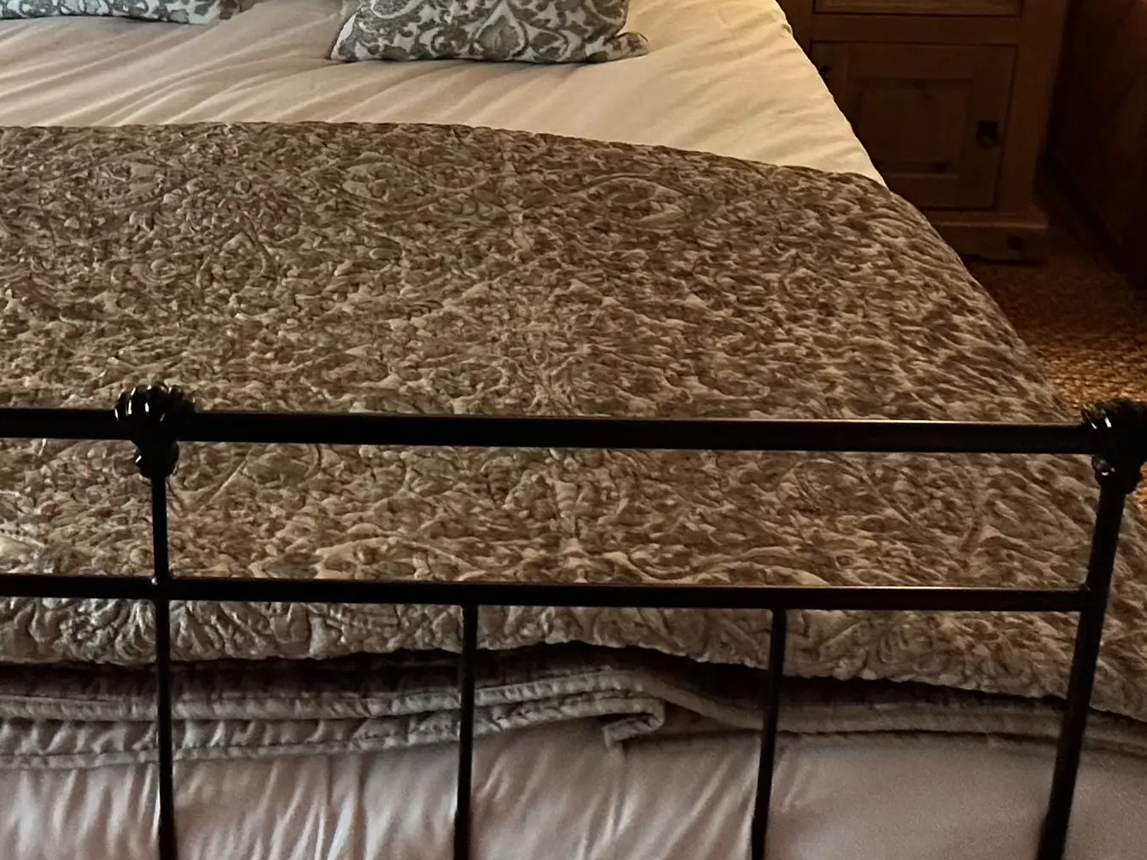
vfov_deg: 29.6
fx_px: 1392
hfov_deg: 44.2
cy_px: -166
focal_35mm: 42
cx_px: 385
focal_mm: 2.22
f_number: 2.2
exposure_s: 1/50
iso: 250
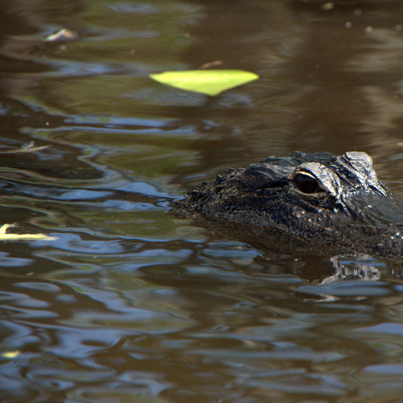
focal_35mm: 519
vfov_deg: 3.4
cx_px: 295
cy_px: 201
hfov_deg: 3.4
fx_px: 6836
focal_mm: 270
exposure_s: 1/200
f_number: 8
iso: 360
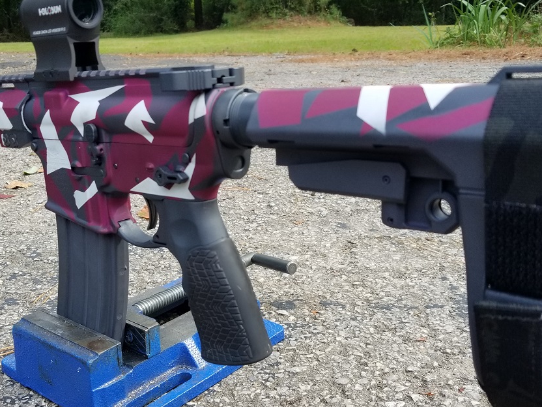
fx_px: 626
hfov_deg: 46.7
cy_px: 219
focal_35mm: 40
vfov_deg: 35.9
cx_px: 247
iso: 50
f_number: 1.7
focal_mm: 4.25
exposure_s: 1/255
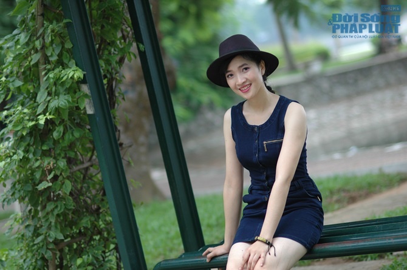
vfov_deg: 10.7
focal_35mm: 128
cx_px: 204
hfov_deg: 16.1
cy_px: 135
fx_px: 1440
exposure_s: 1/800
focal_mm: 85
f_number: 2
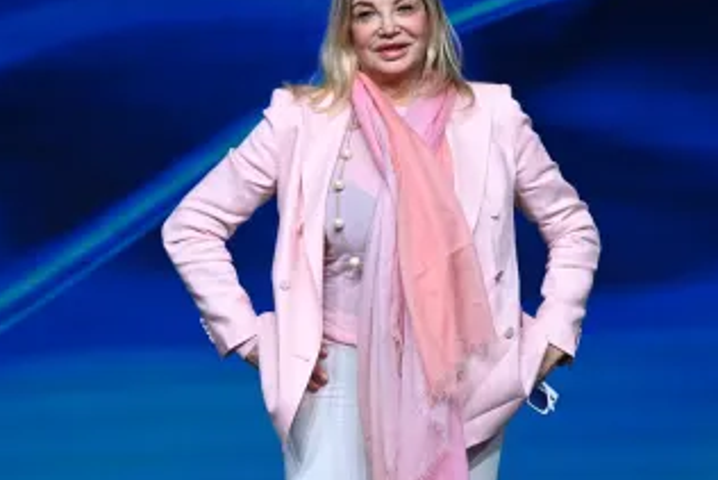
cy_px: 183
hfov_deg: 8.1
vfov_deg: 5.4
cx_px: 400
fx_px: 5048
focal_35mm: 253
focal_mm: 200
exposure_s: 1/400
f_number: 5.6
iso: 1250
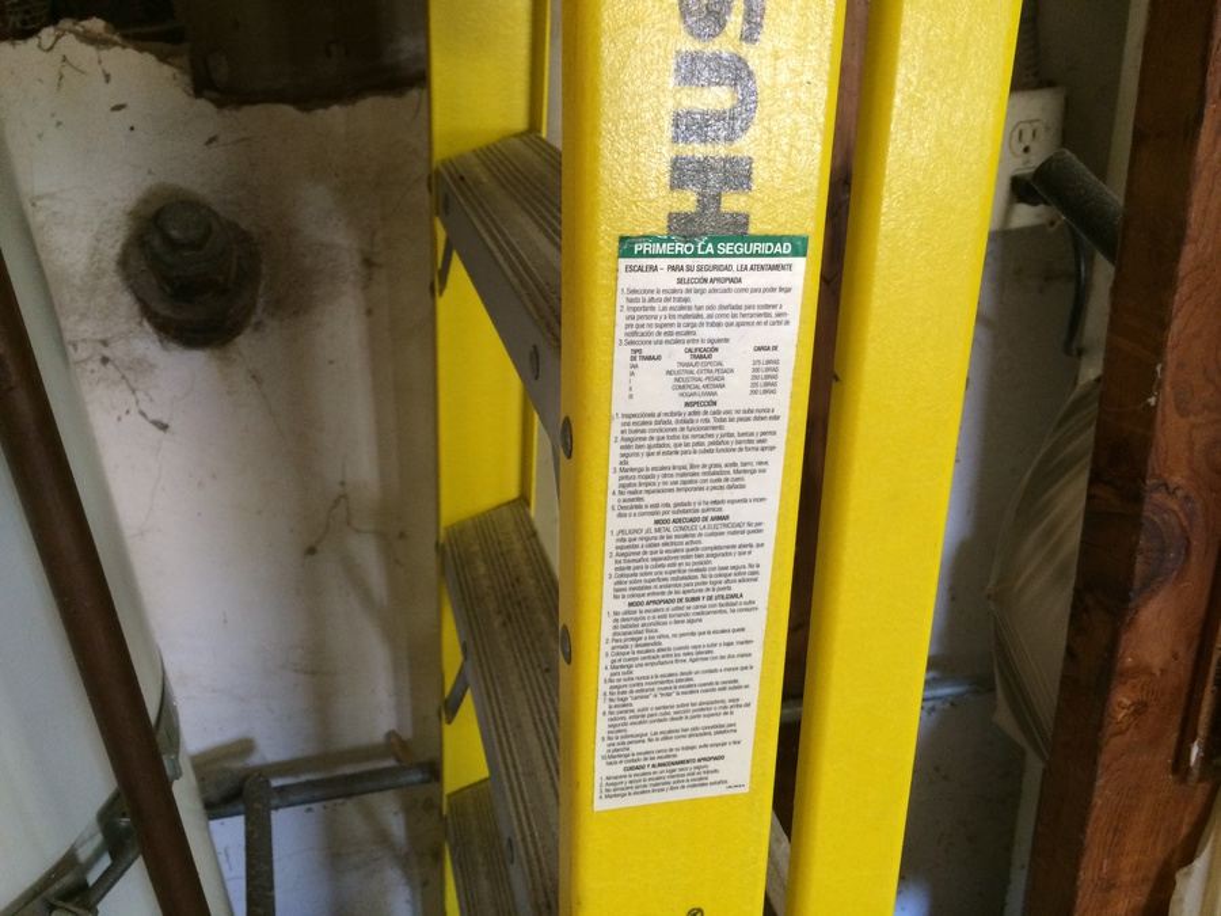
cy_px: 458
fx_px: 1058
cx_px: 610
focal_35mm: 30
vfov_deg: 46.8
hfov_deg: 60.0
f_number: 2.2
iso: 160
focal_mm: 4.12
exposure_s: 1/30
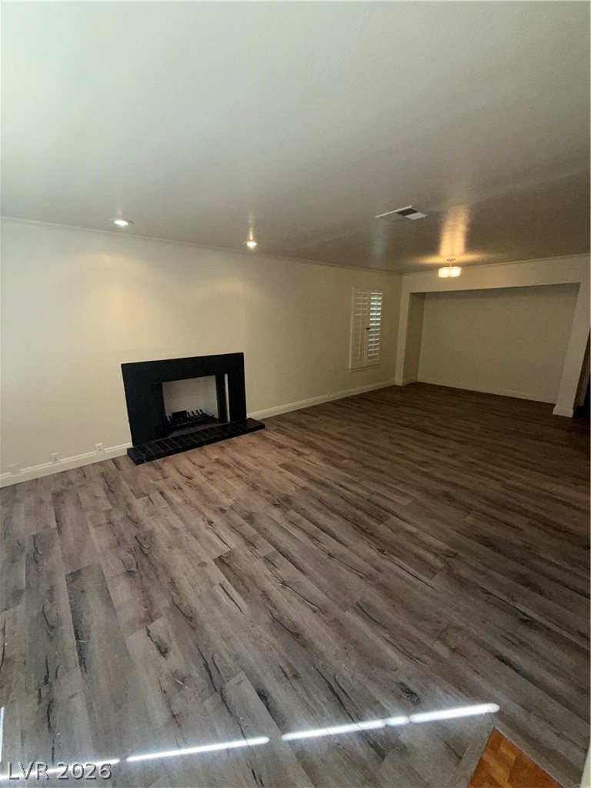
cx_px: 296
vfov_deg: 102.1
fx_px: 319
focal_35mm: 14
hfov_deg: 85.7
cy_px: 394
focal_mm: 2.22
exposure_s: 1/120
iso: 200
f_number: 2.2
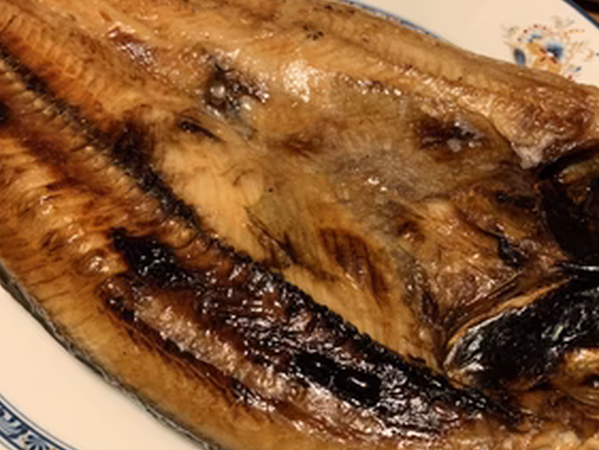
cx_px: 345
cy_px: 247
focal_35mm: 37
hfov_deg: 49.9
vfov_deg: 38.7
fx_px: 641
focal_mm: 4.25
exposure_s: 1/50
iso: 320
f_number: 1.8
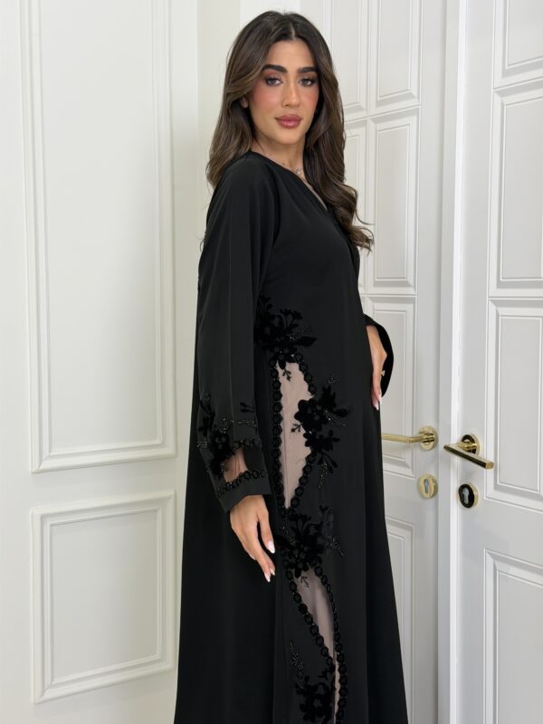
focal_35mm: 48
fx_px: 1004
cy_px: 362
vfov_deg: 39.7
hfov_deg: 30.3
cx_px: 272
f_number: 1.78
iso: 64
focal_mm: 6.76
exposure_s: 1/307
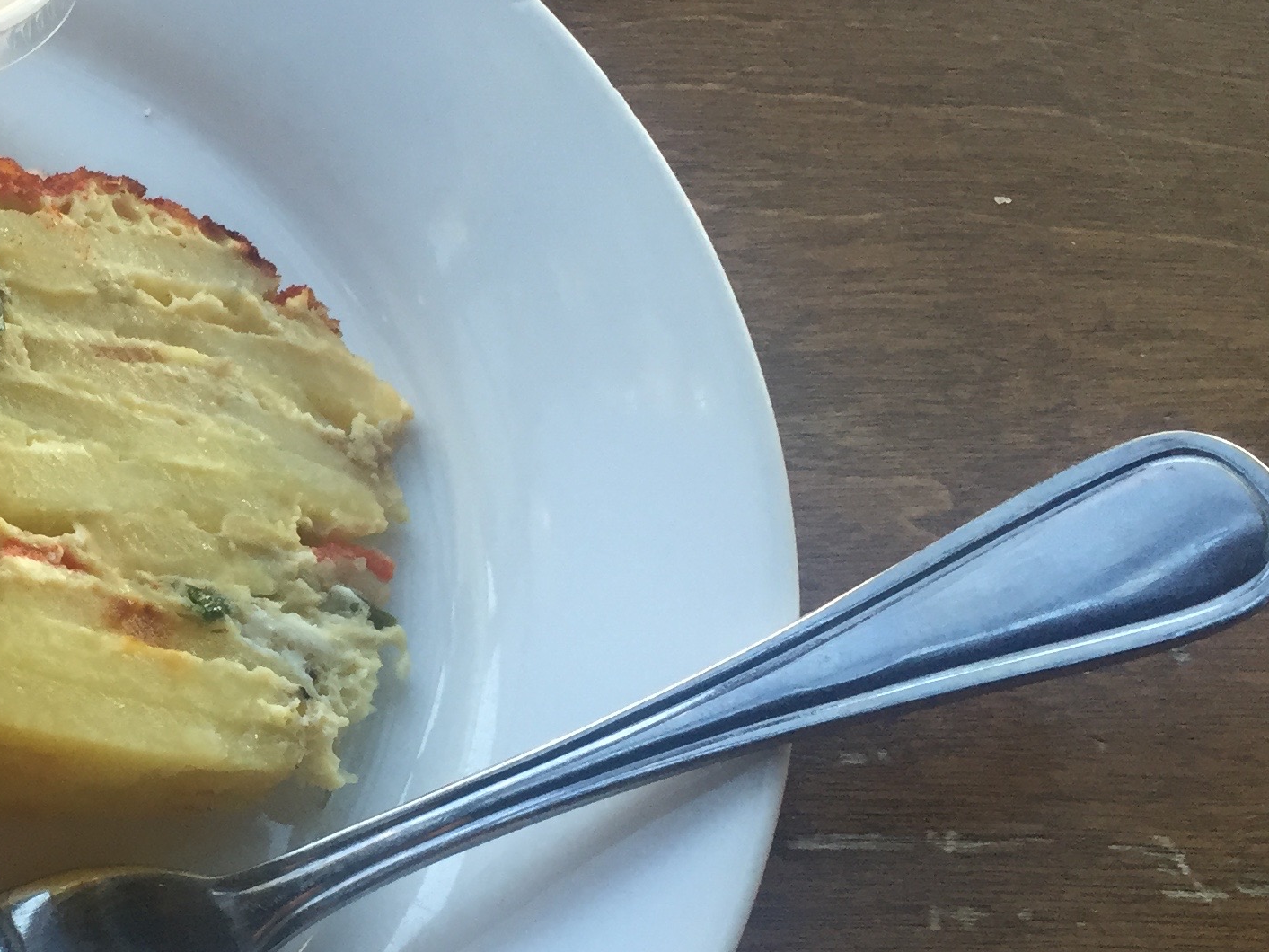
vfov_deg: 21.9
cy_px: 614
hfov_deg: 27.1
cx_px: -39
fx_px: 2456
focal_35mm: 67
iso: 32
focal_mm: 4.15
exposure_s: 1/40
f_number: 2.2
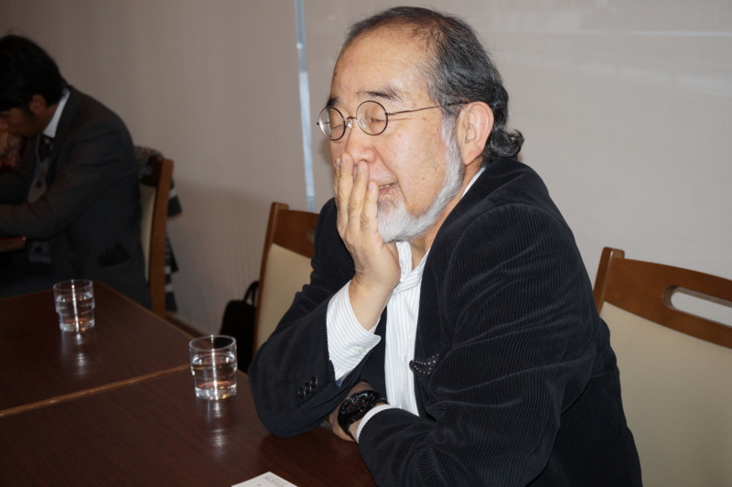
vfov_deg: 30.8
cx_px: 366
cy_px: 244
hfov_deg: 45.0
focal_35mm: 44
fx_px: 884
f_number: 4.5
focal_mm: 29
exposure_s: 1/80
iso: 800
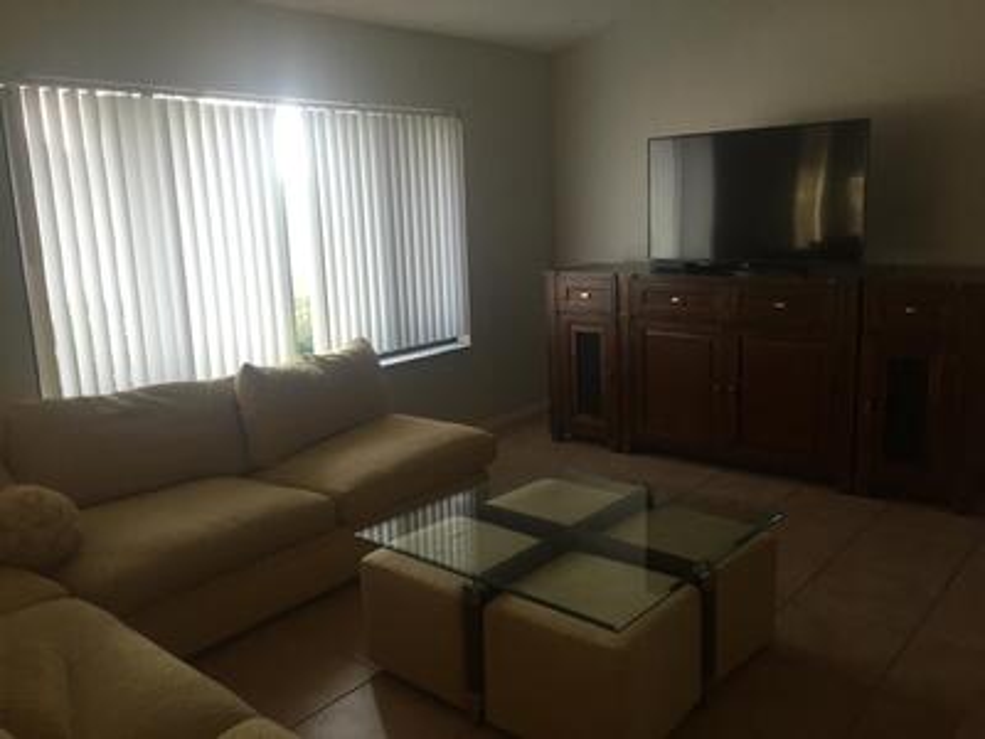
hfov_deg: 61.7
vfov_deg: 48.2
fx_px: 825
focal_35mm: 29
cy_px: 370
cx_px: 492
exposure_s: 1/30
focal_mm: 4.15
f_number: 2.2
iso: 40
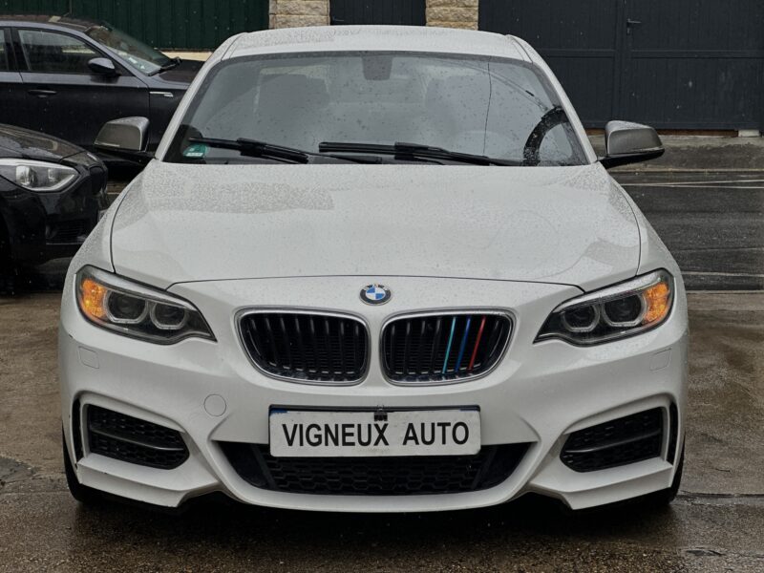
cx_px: 382
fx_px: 1699
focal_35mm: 77
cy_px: 286
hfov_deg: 25.3
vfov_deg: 19.1
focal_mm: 9
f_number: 2.8
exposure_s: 1/490
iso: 32
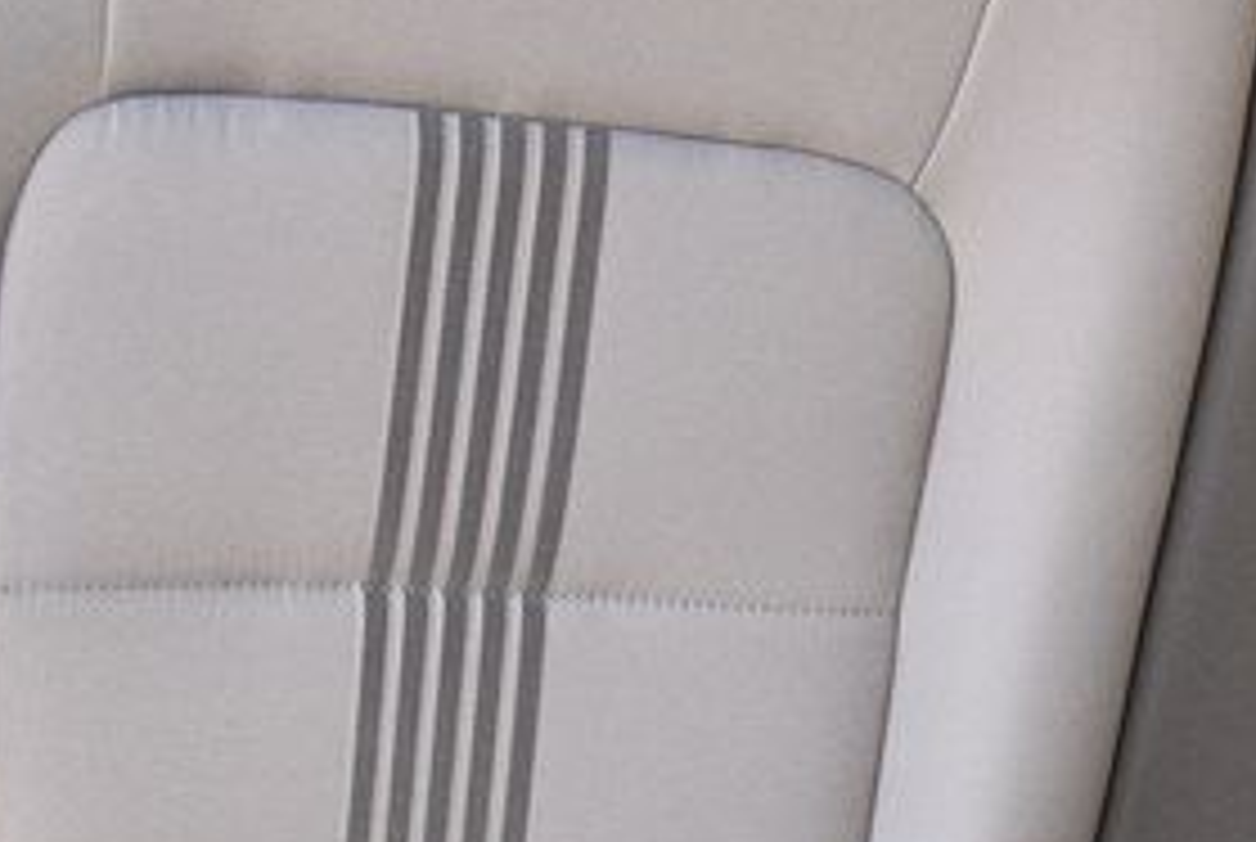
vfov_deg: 14.8
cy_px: 1148
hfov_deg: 22.6
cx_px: 1089
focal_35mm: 88
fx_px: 3075
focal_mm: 24
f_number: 4
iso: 500
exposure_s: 1/40
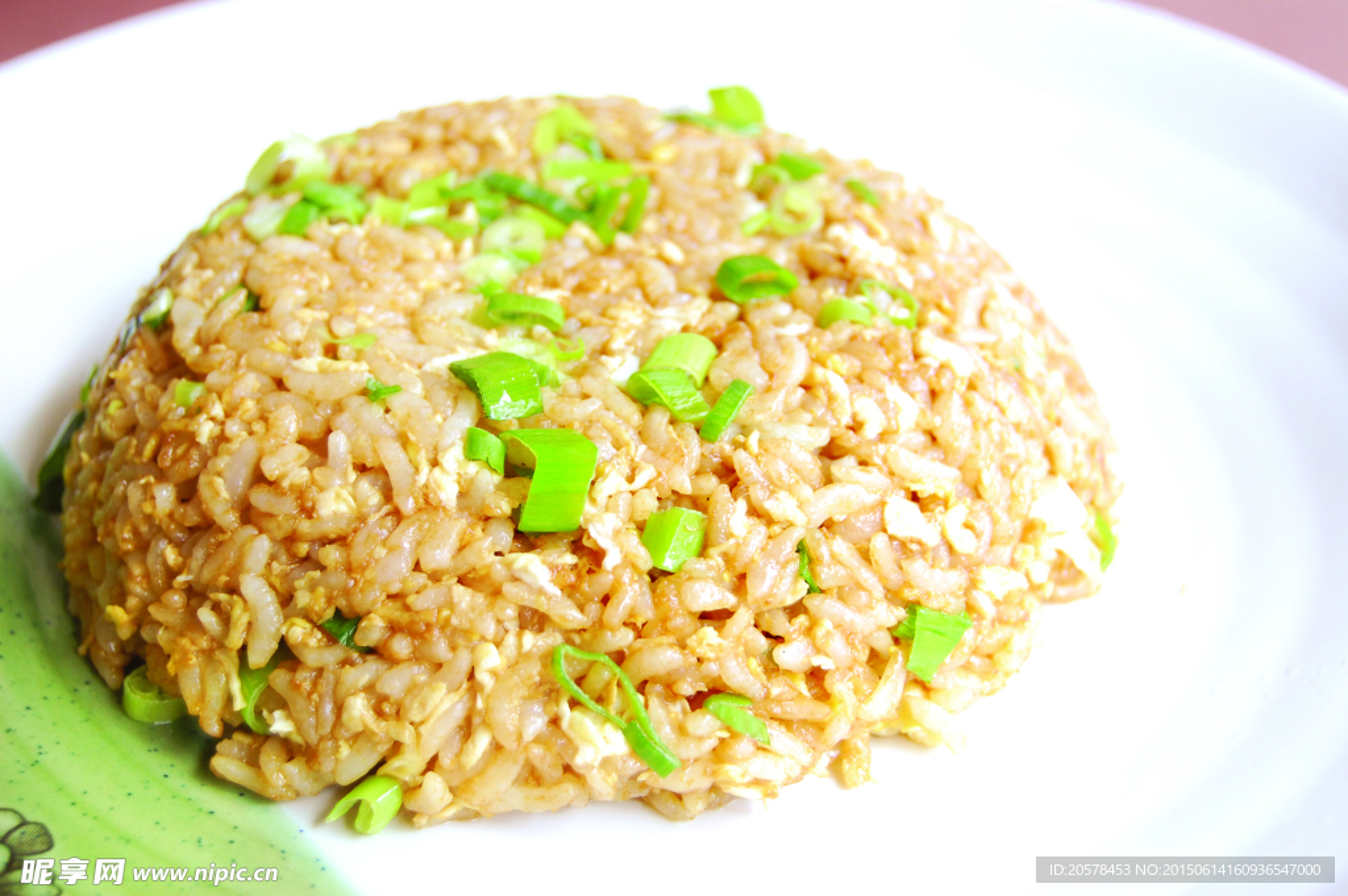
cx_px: 674
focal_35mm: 63
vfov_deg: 21.5
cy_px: 448
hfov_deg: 31.9
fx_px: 2357
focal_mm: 42
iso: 400
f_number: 5.3
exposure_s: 1/100
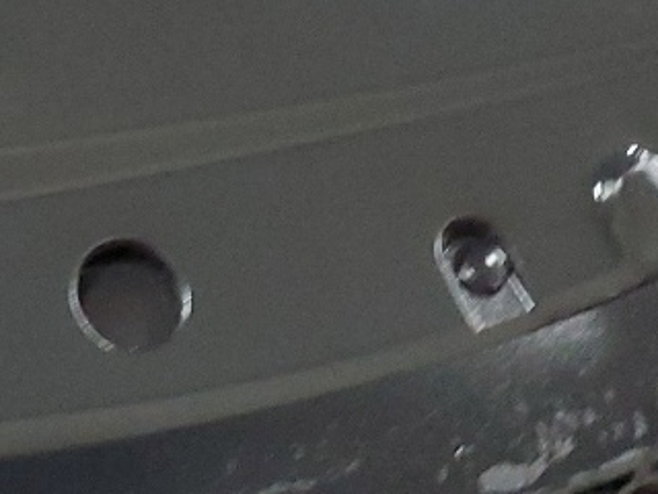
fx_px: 2471
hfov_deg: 13.8
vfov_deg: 10.2
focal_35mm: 130
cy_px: -609
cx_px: -446
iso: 291
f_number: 1.5
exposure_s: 1/24
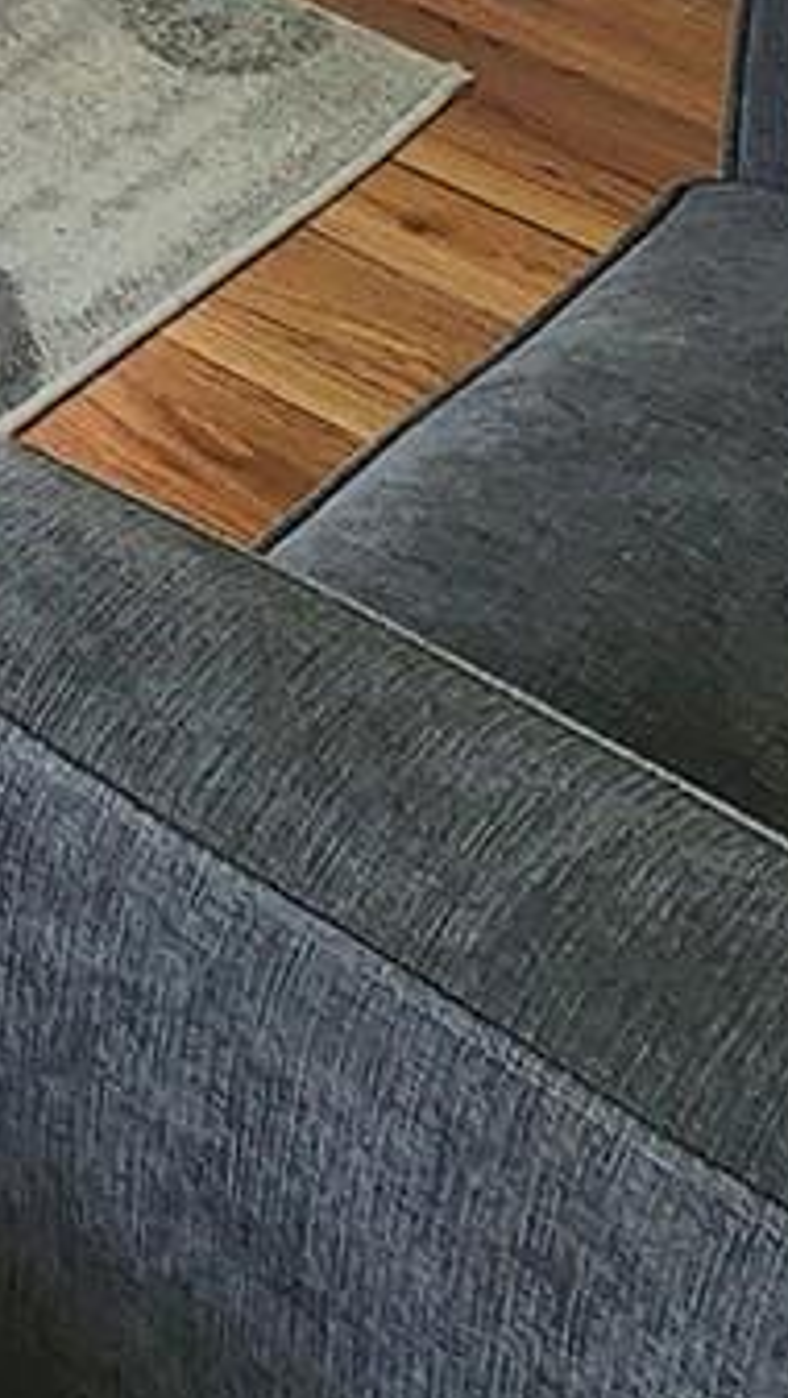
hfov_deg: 10.0
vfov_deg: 17.4
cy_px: -1431
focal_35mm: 86
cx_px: -1671
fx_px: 3189
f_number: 2.2
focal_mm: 2.2
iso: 125
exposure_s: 1/60
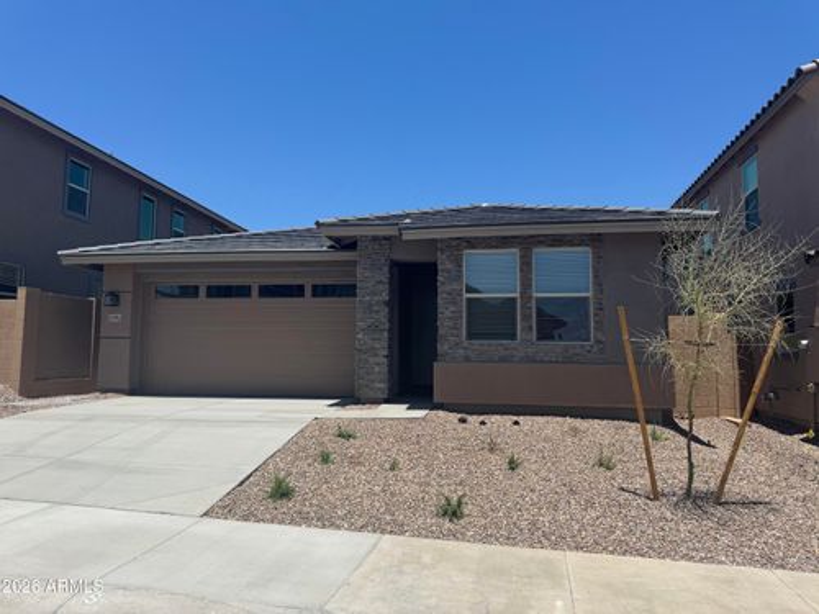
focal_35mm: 24
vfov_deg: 56.8
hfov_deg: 71.6
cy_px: 307
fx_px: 568
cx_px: 410
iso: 80
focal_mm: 6.76
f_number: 1.78
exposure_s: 1/5348
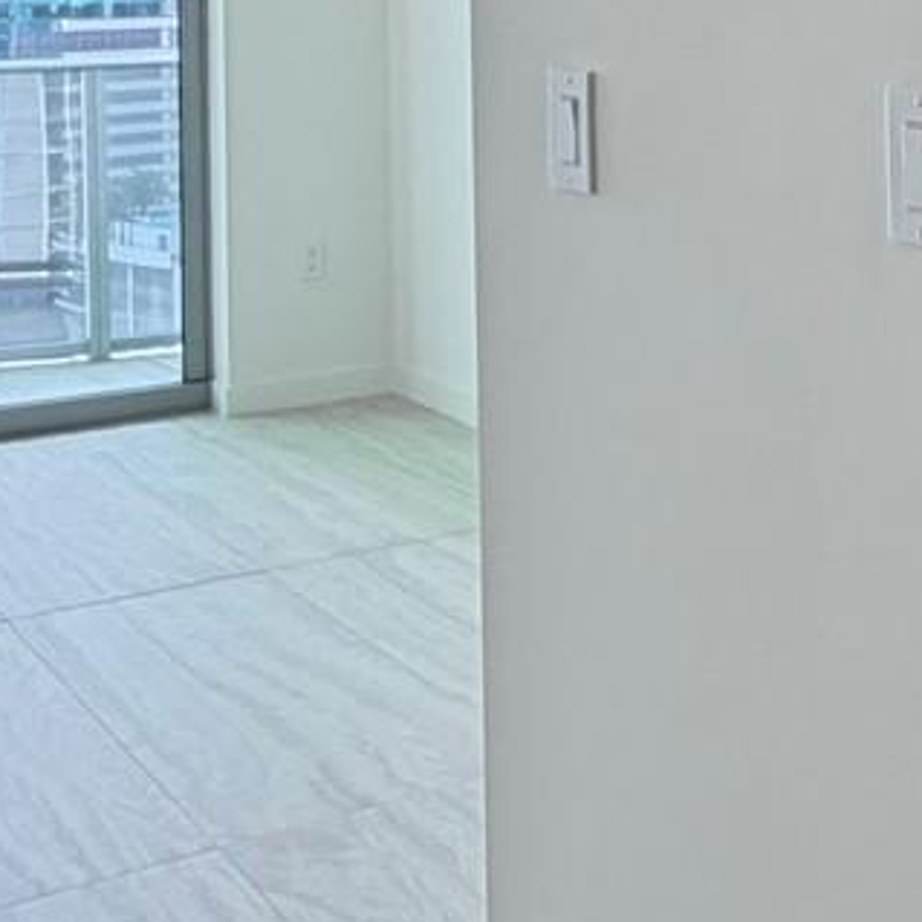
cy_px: -55
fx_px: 1868
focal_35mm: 62
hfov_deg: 27.7
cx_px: 494
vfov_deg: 25.9
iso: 200
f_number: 2.2
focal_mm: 2.22
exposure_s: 1/60
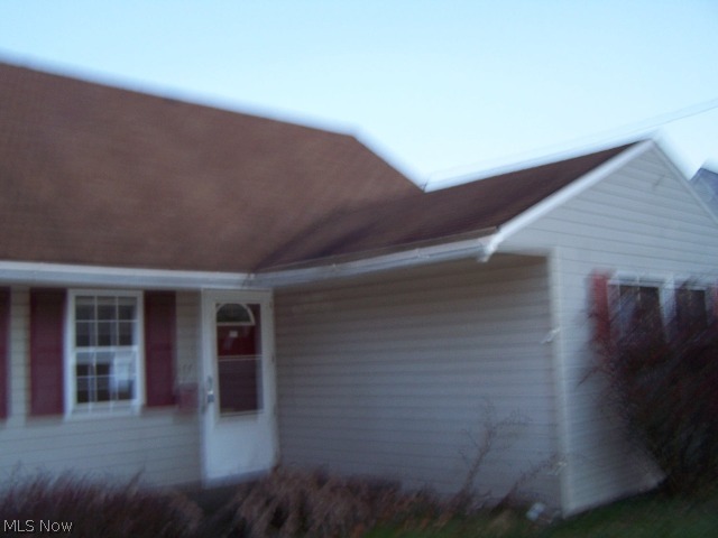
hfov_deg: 49.0
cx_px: 359
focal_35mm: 38
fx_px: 788
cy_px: 269
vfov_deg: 37.7
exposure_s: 1/13
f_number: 2.8
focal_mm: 6.3
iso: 80
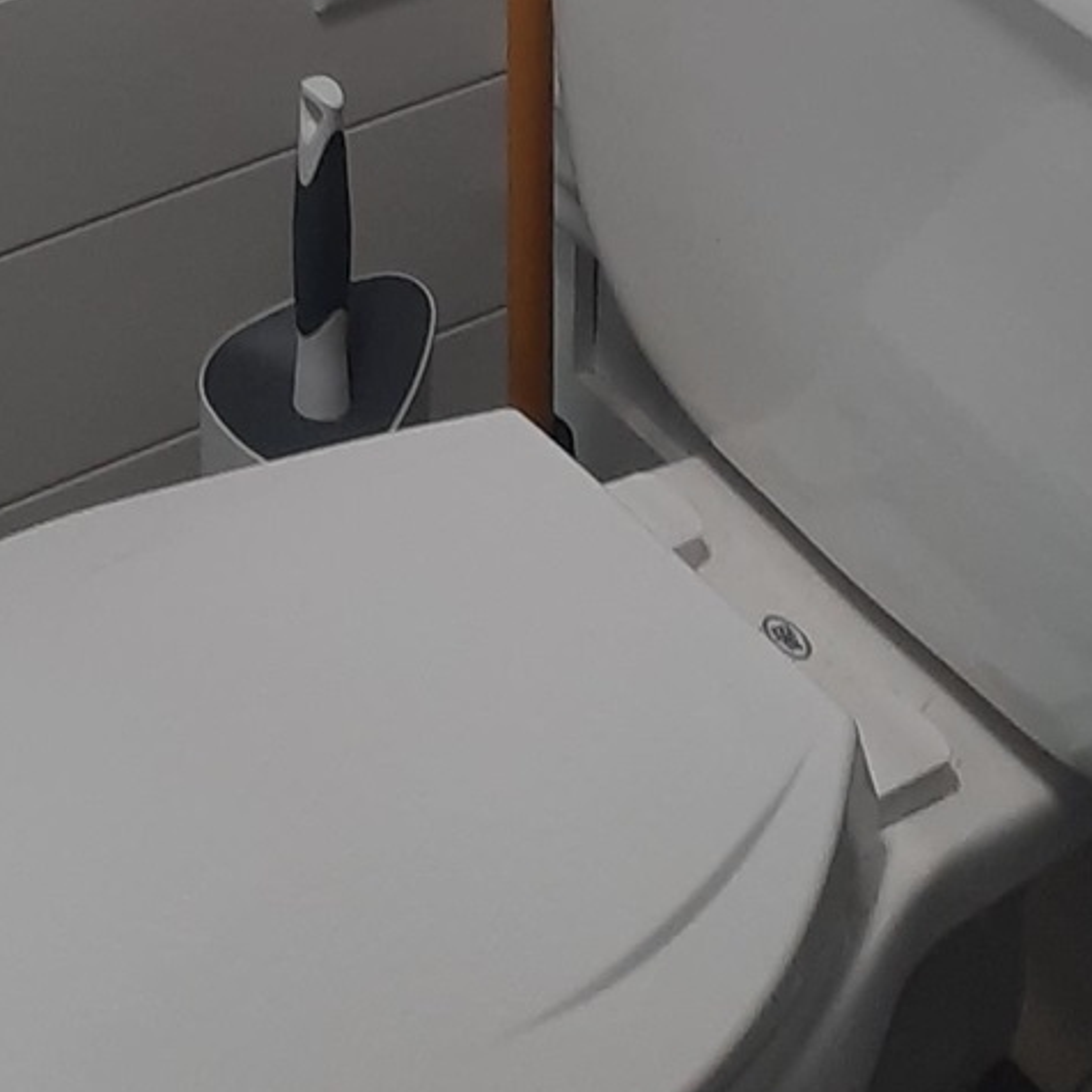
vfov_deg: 13.4
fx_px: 3819
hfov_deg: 16.2
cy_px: -1266
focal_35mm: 107
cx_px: 232
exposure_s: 1/60
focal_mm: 4.6
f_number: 2
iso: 100
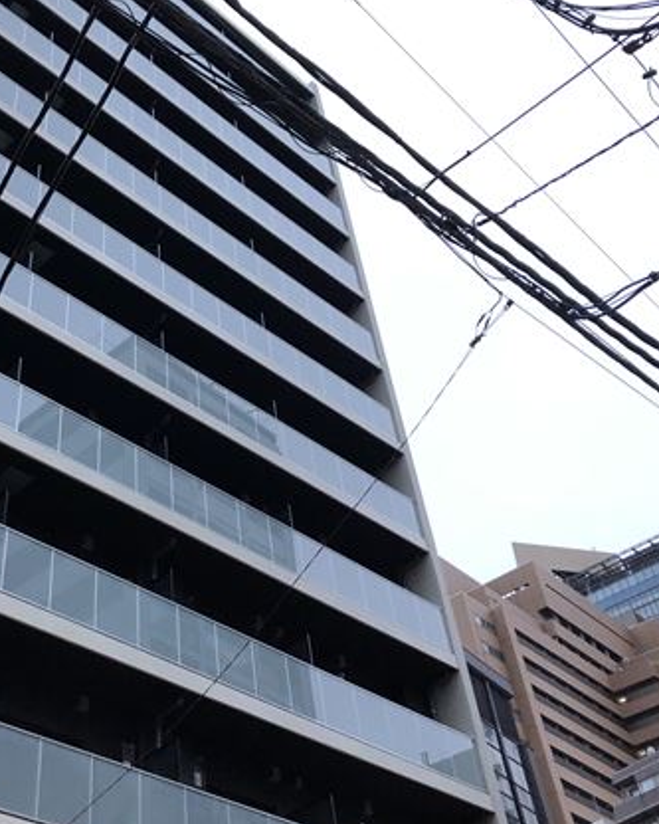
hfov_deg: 34.9
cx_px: 168
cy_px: 368
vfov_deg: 43.8
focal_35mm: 42
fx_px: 1024
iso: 40
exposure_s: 1/25
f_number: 1.8
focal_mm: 3.99
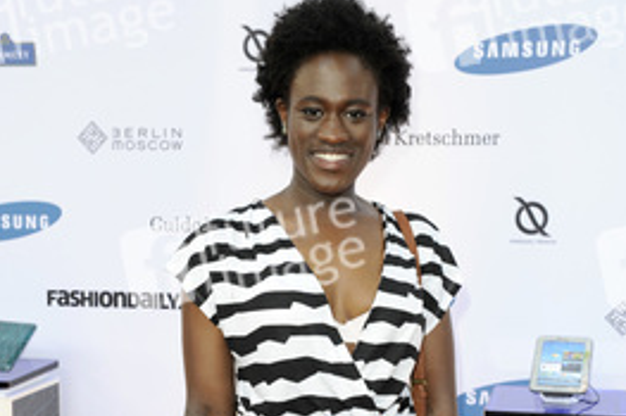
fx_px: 1269
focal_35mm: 73
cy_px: 373
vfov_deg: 18.3
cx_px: 312
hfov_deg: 27.7
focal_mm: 48
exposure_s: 1/160
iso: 640
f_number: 5.6
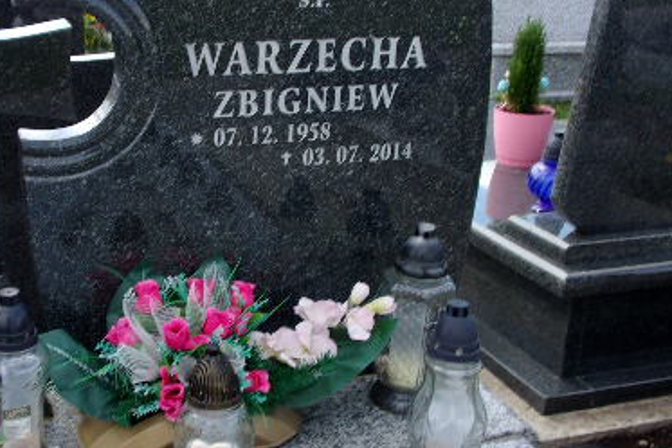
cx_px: 193
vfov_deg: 27.0
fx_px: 934
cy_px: 203
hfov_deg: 38.8
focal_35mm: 50
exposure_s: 1/38
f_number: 10.8
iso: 80
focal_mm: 5.1
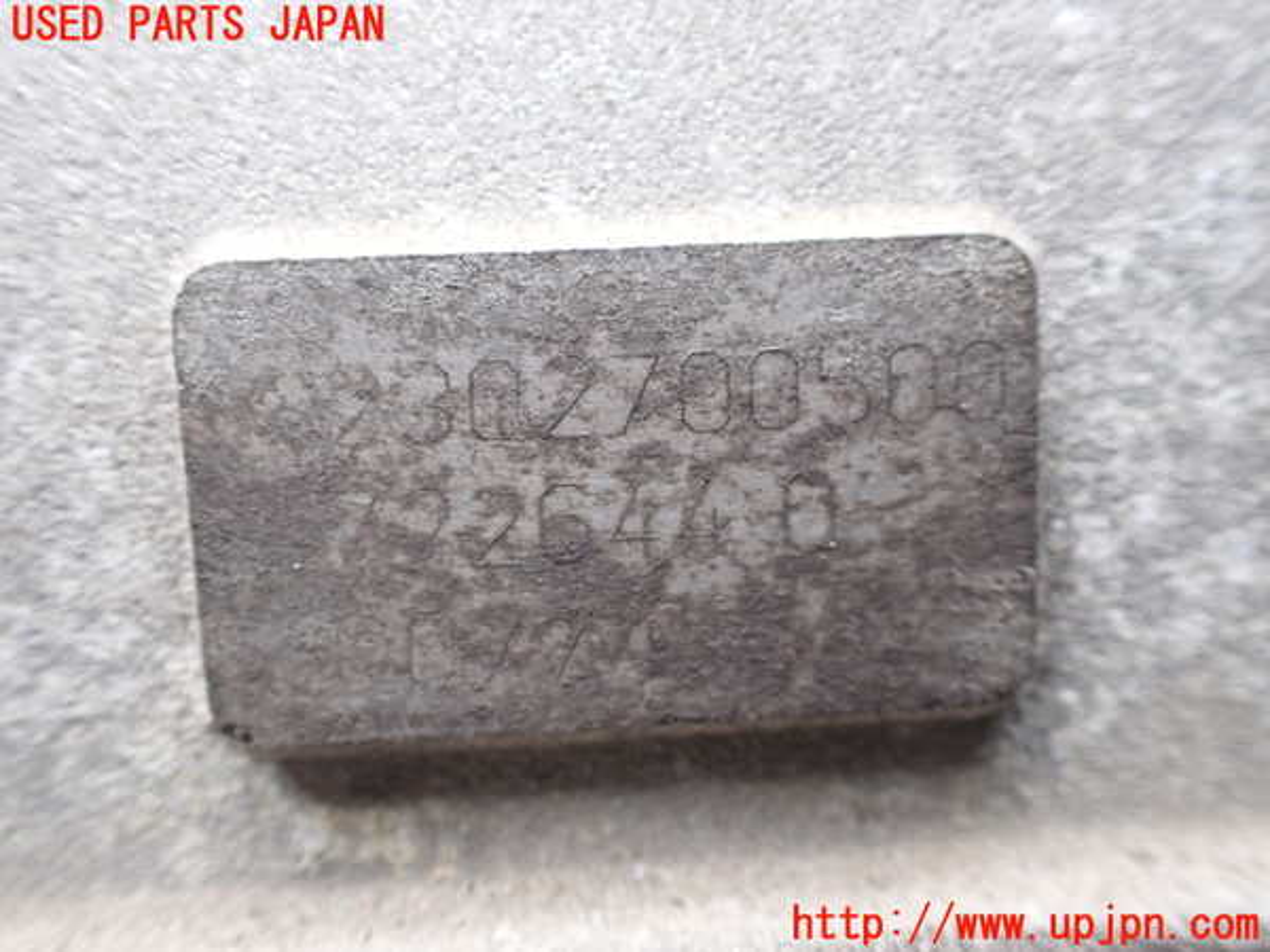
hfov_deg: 60.0
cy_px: 476
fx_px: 1101
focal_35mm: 30
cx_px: 635
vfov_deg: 46.8
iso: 320
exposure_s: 1/125
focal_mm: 5.4
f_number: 2.3
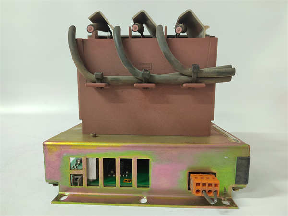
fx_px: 191
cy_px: 108
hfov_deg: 73.9
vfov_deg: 58.9
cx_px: 144
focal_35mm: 23
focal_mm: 5.52
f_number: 1.9
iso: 1597
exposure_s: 1/50
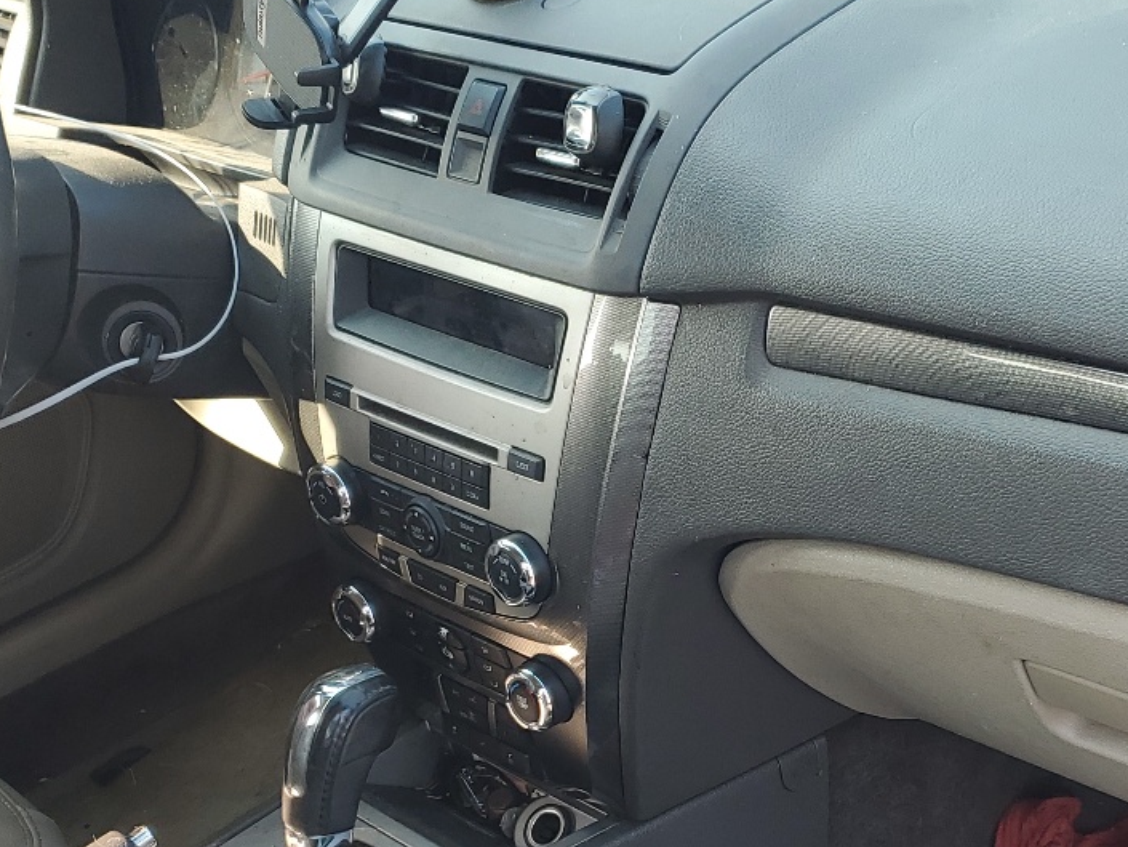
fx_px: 1923
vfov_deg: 24.2
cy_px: 757
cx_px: 707
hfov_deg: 32.5
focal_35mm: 59
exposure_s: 1/250
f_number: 1.5
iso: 50
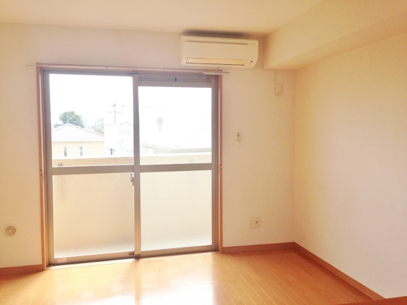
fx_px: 388
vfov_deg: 42.9
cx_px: 204
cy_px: 152
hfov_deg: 55.4
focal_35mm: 33
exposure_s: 1/200
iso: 50
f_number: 2.4
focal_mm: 4.12
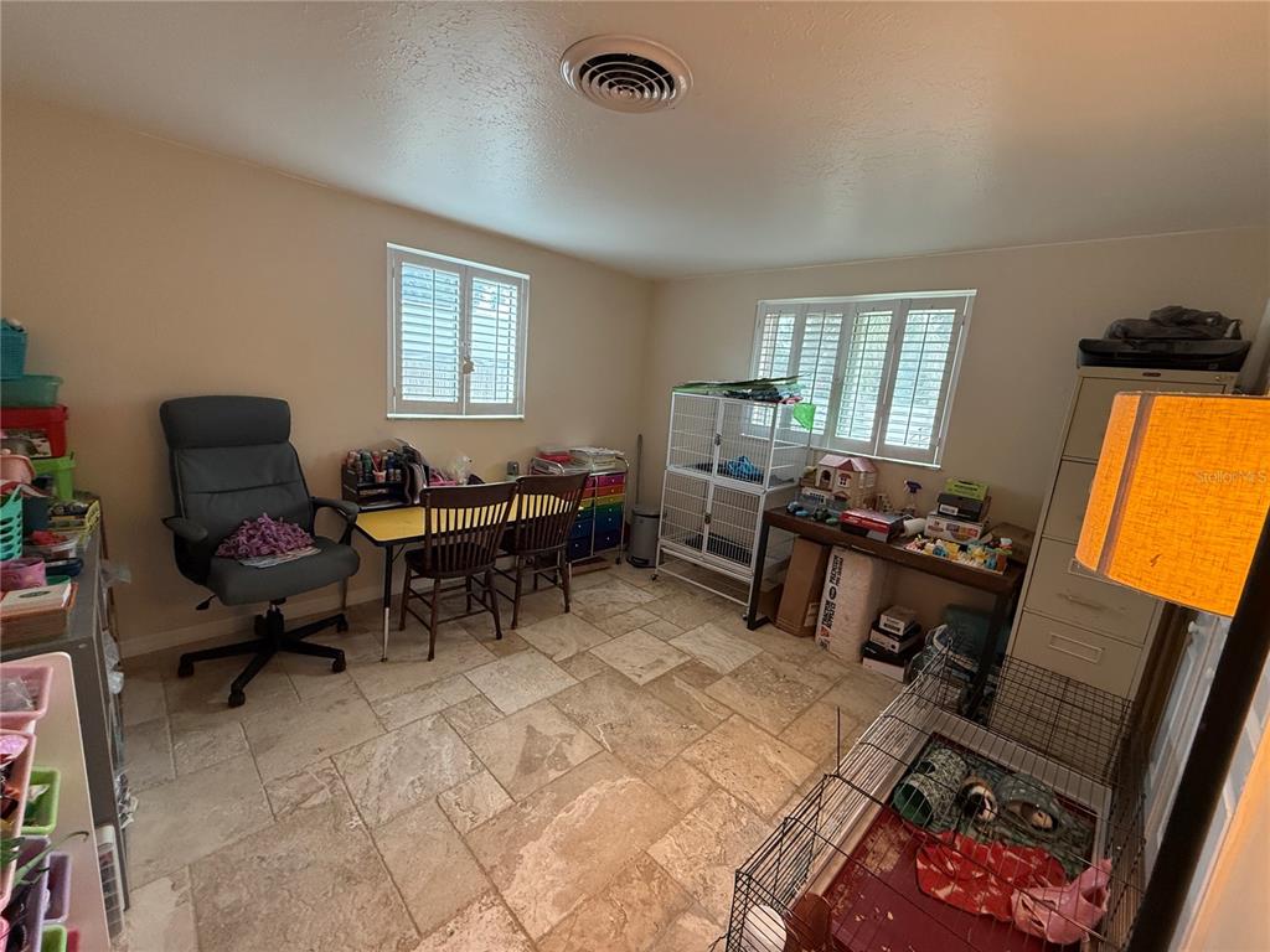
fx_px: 514
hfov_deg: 102.1
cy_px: 476
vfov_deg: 85.7
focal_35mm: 14
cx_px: 635
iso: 400
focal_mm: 2.22
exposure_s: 1/120
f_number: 2.2
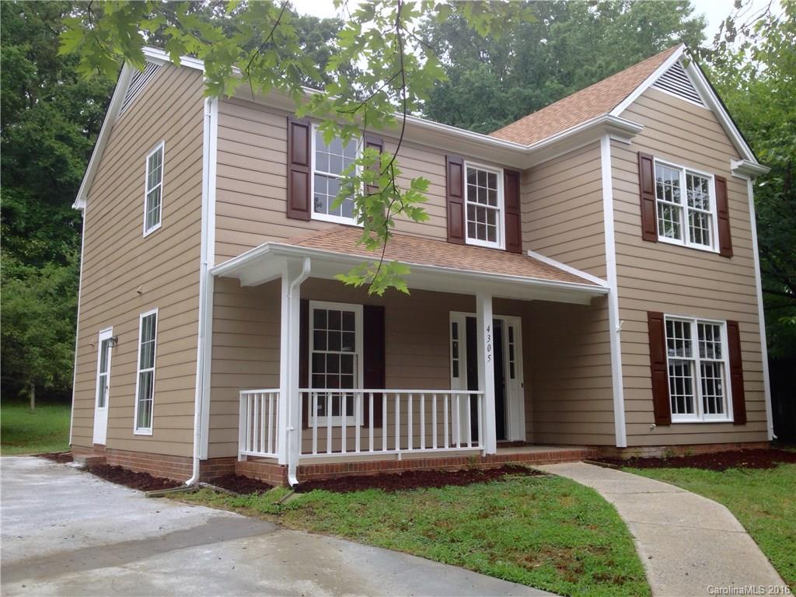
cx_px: 398
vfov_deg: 42.9
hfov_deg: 55.4
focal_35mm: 33
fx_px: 759
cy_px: 298
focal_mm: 4.12
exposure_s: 1/121
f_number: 2.4
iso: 50
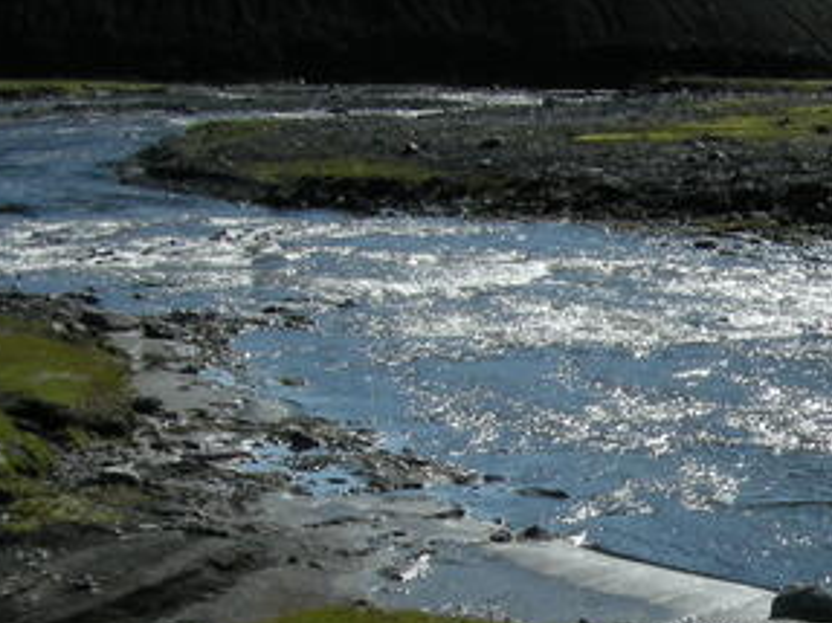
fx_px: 3003
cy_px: 710
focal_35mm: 125
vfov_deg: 11.6
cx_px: 1020
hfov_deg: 15.2
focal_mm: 7.5
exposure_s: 1/414
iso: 100
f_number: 6.8
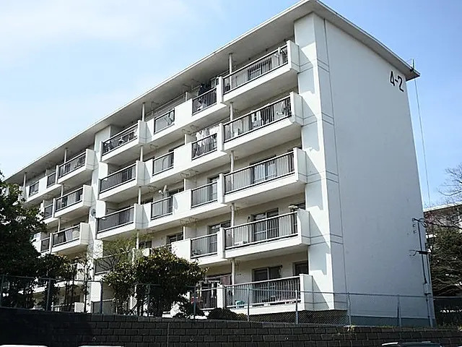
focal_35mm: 47
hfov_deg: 40.4
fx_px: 627
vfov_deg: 30.9
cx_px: 231
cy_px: 174
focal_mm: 8.3
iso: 100
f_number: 5
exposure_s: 1/1000
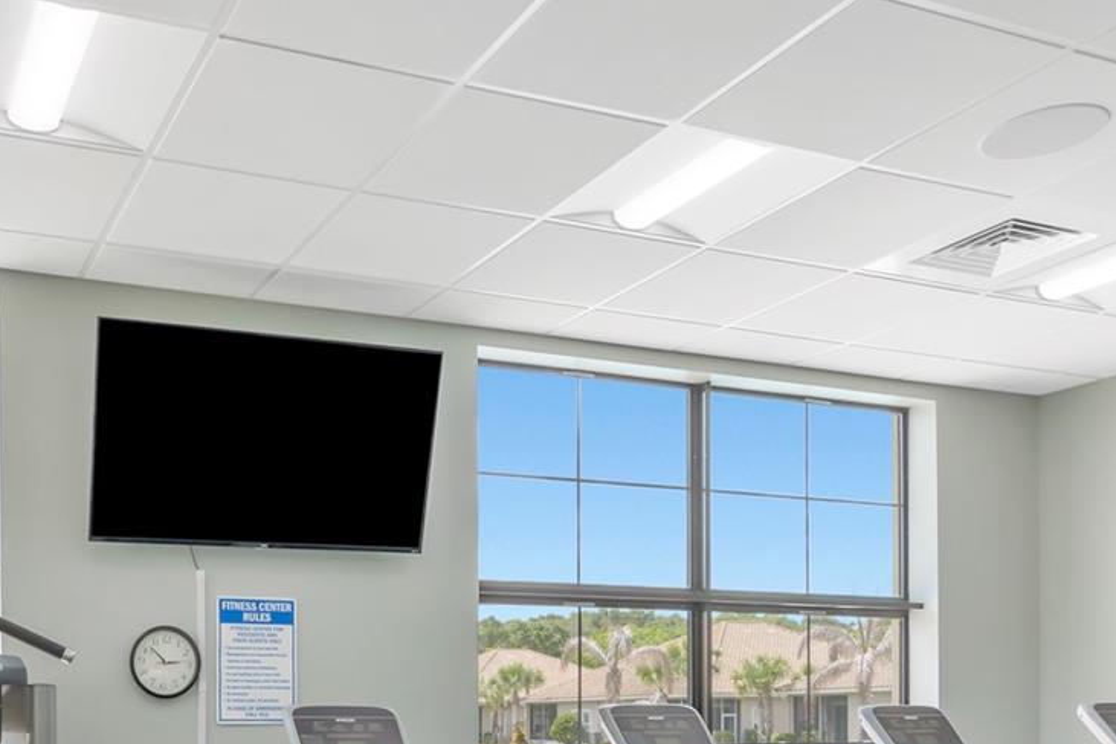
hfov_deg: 50.6
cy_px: 741
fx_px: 1119
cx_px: 266
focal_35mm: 36
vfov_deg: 33.7
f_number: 8
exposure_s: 1/250
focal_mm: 11
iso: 200
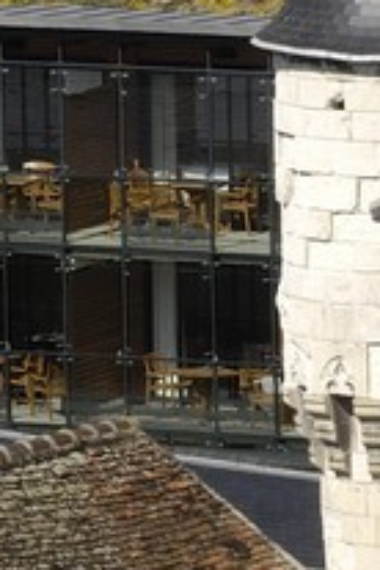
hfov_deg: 1.8
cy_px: 1002
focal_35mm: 753
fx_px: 11919
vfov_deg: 2.7
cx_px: 1121
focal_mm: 65
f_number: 11
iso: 100
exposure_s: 1/160
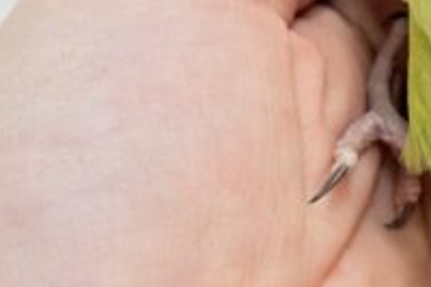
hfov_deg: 11.3
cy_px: -69
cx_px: 677
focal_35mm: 173
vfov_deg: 7.8
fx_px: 2069
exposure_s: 1/50
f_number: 1.6
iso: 50
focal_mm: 5.96
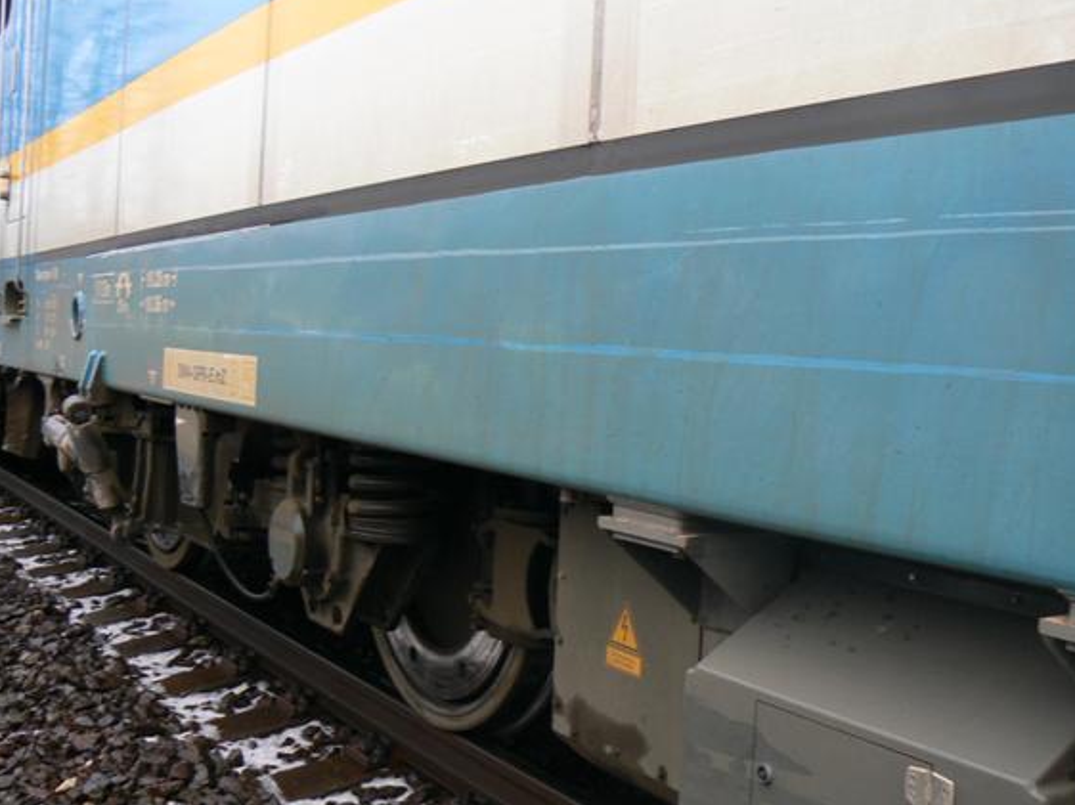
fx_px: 1273
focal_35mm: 41
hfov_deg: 45.7
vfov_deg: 35.1
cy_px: 381
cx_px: 606
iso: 80
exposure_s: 1/30
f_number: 2.8
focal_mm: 6
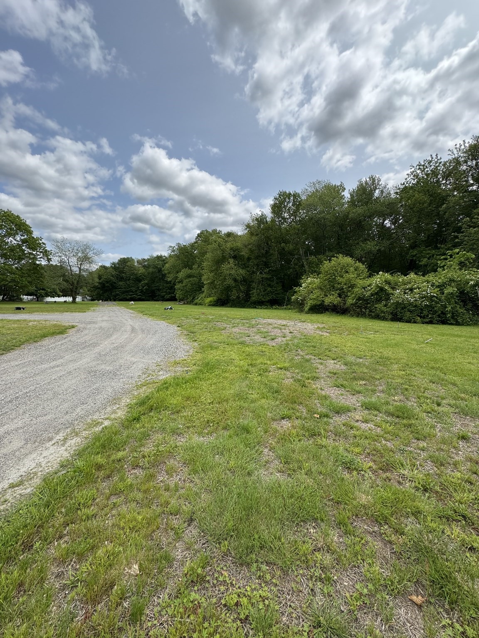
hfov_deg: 85.7
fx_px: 258
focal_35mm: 14
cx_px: 240
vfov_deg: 102.1
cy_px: 319
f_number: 2.2
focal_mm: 2.22
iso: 40
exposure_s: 1/1160
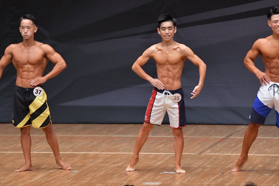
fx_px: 2208
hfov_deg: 7.2
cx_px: 140
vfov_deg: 4.8
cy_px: 93
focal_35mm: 285
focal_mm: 190
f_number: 5.6
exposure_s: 1/400
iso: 6400
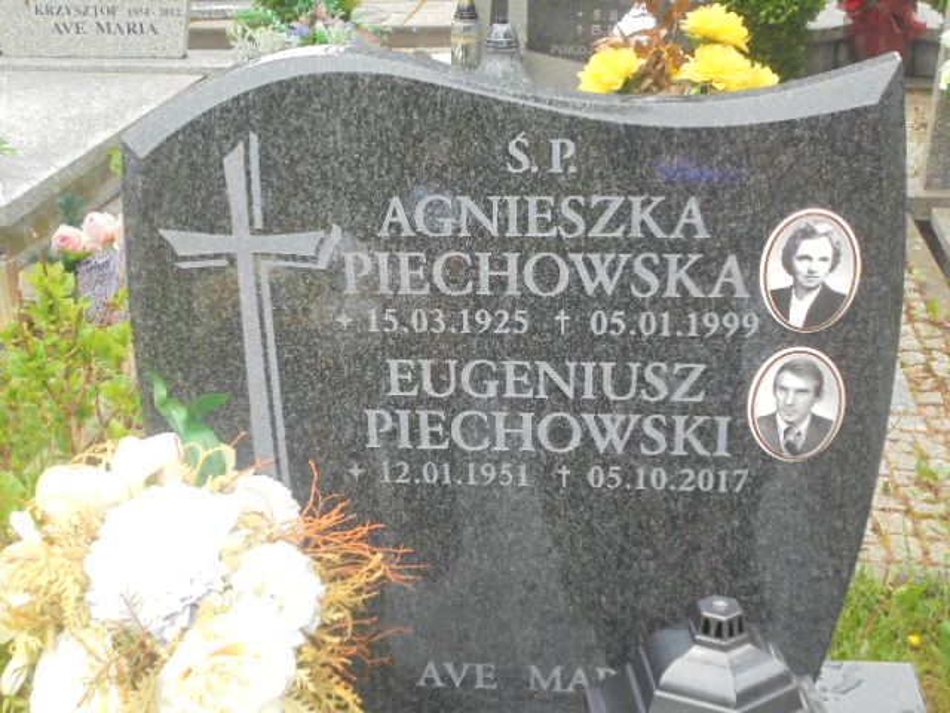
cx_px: 475
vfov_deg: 29.7
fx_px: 1345
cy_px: 356
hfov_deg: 38.9
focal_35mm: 49
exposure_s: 1/30
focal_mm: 8.9
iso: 250
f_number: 4.8
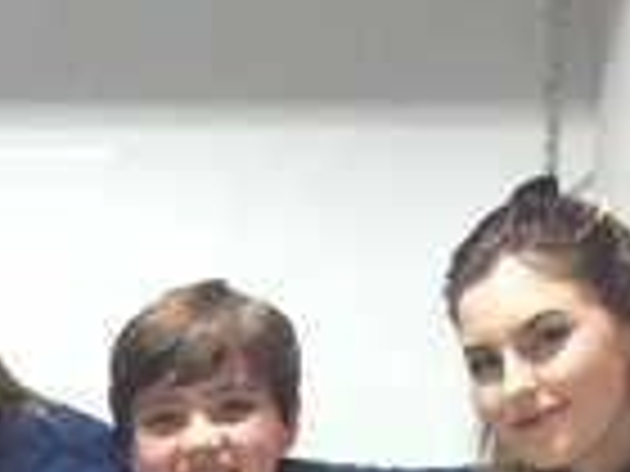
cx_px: -40
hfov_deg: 13.0
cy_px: 1061
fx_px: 2712
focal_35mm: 149
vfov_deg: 9.1
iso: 200
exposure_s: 1/30
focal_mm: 4.15
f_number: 2.2
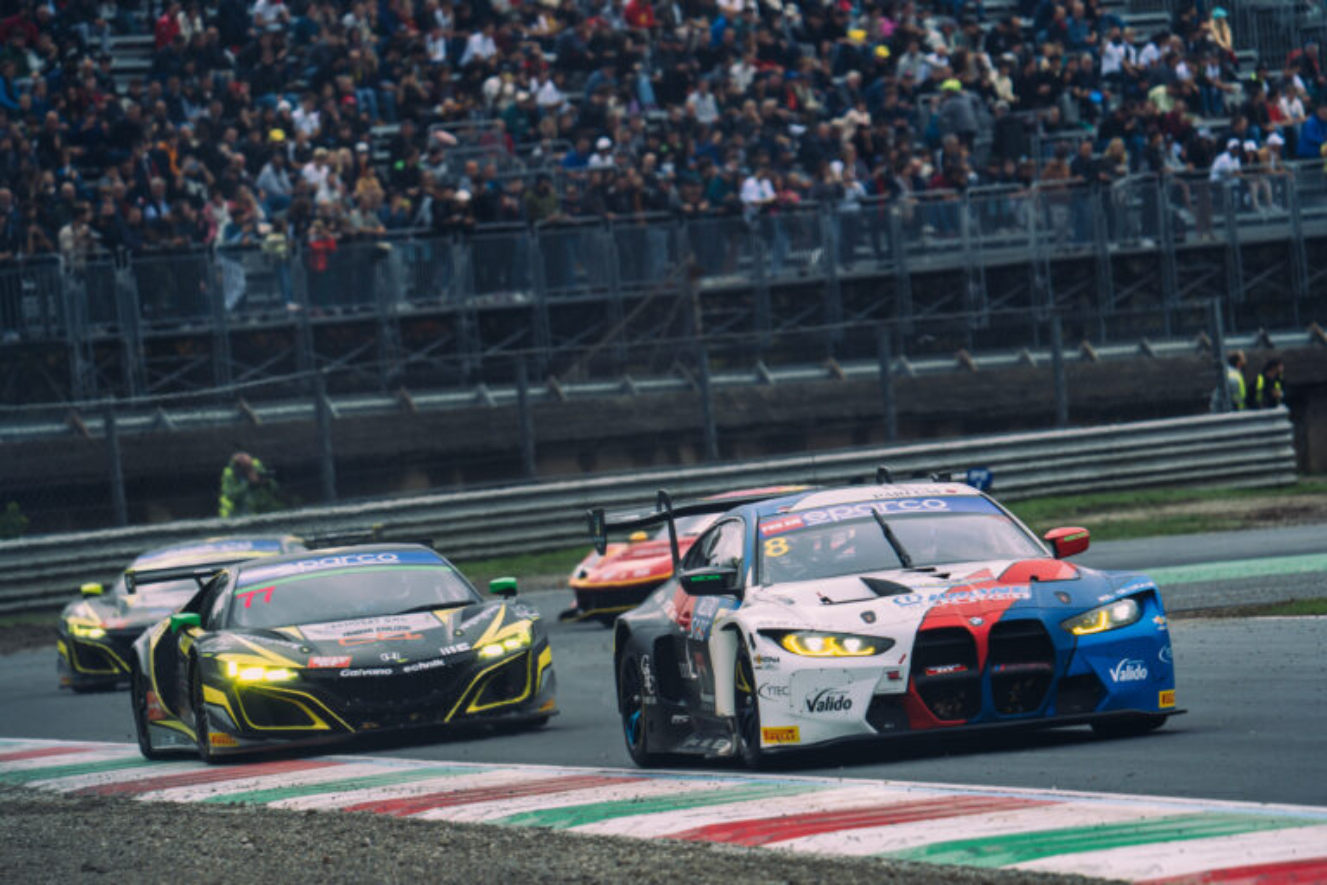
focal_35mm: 356
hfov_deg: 5.8
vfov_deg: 3.9
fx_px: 13122
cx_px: 664
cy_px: 442
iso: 400
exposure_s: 1/800
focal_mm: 356
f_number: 6.3
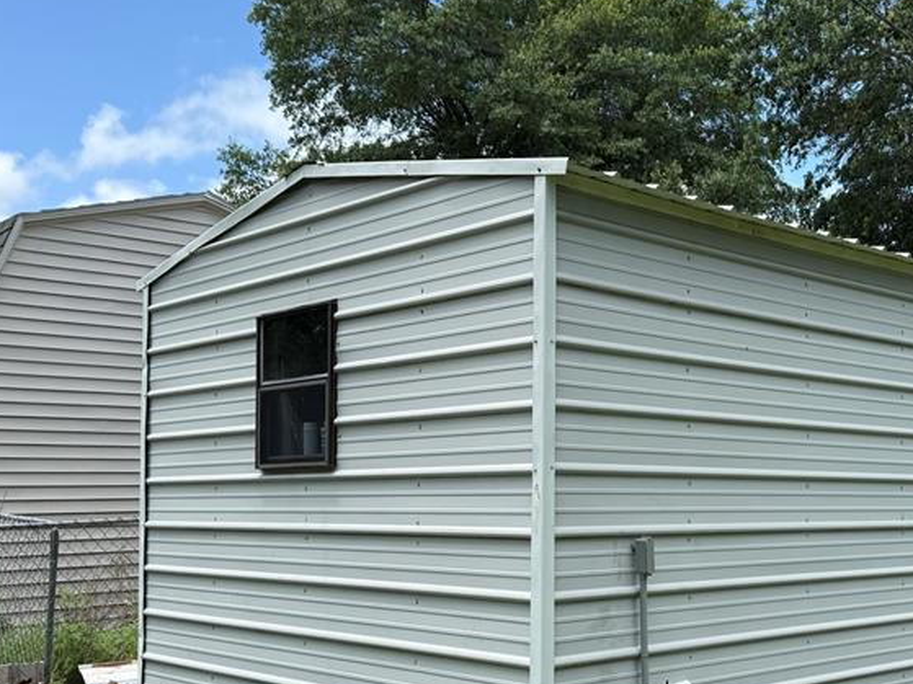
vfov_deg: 32.6
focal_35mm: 44
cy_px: 447
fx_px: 1160
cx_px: 591
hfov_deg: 42.5
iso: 80
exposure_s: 1/2611
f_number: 1.78
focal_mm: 6.76
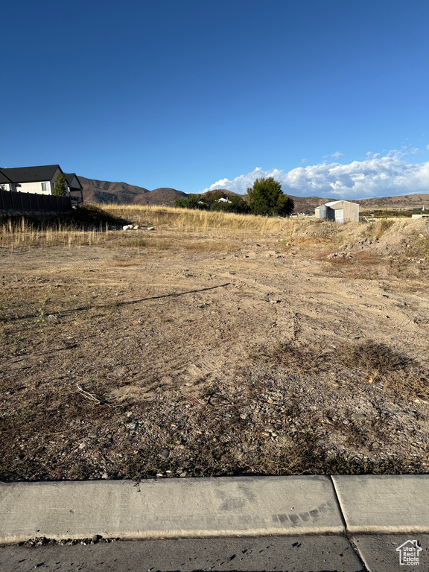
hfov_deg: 56.8
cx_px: 214
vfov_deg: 71.6
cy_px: 286
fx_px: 397
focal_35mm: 24
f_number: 1.78
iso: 80
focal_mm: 6.76
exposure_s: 1/5714
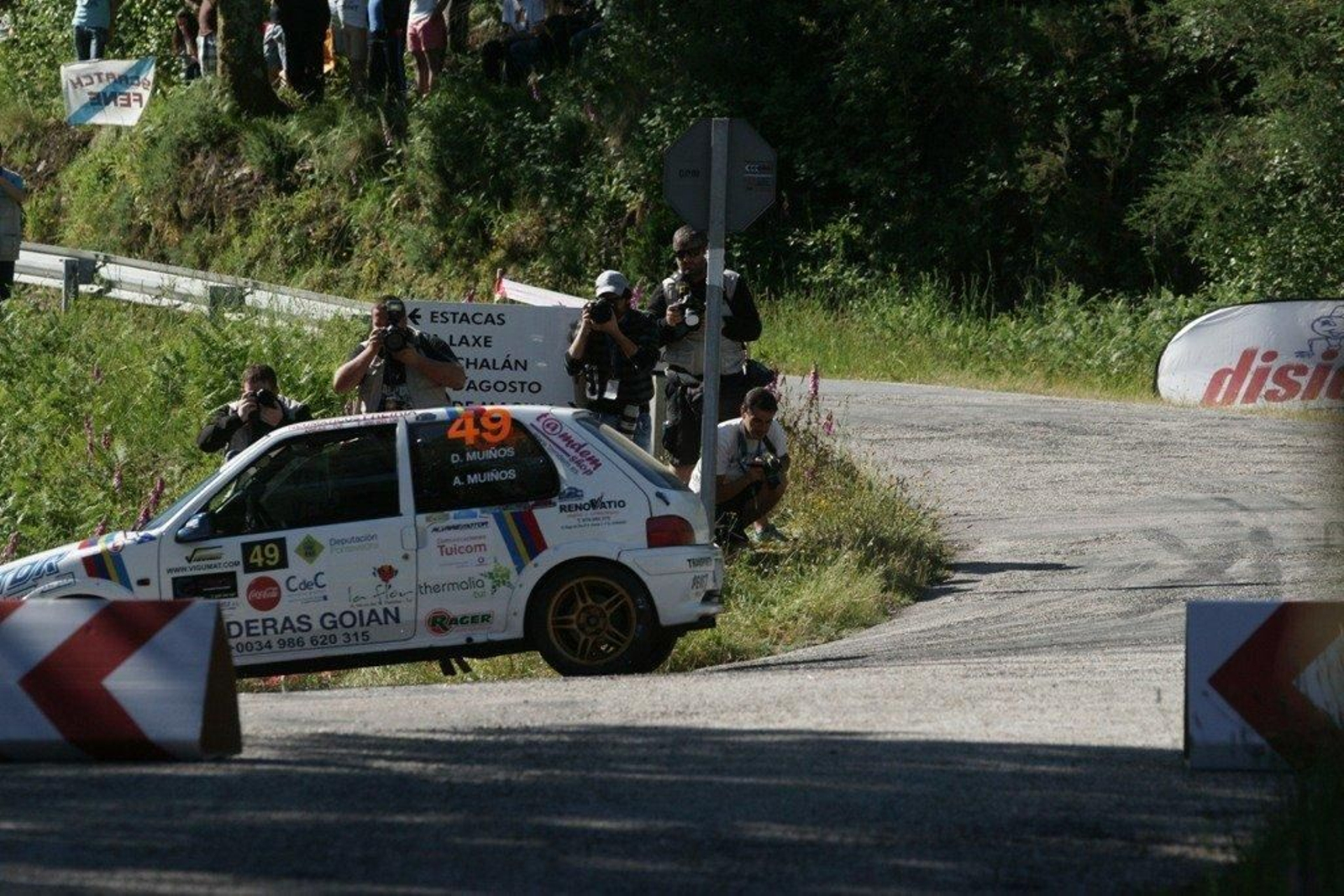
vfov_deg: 6.0
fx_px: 8587
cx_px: 672
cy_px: 448
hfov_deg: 8.9
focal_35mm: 230
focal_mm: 230
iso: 800
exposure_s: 1/1600
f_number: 8
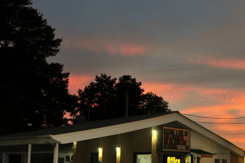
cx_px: 176
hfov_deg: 38.8
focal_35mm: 50
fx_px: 340
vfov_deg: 26.9
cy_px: 89
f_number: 3.5
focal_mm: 18
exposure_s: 1/30
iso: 200
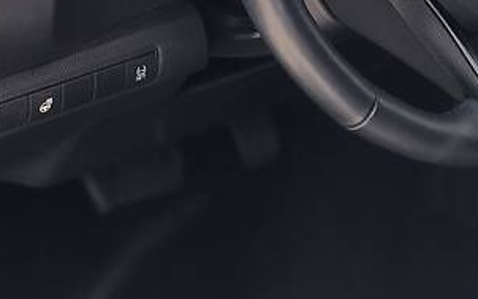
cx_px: 538
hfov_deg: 14.0
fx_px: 1903
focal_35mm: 146
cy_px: -44
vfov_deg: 8.9
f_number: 2.4
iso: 20
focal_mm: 6
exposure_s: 1/60
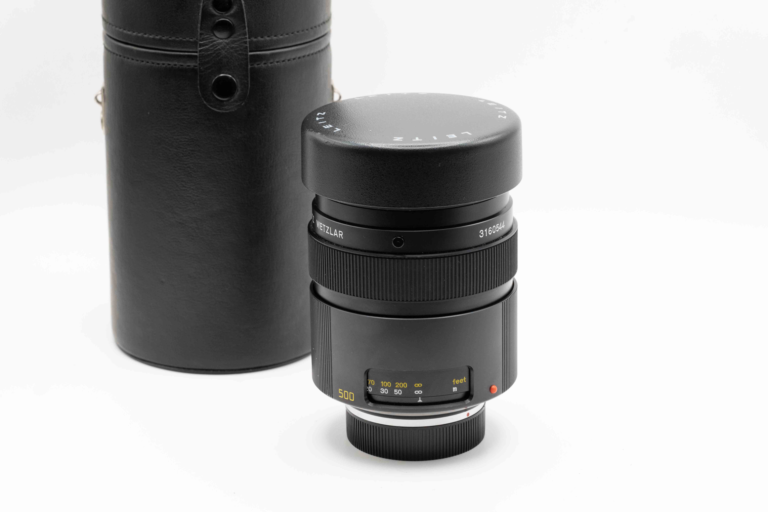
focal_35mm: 90
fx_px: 1920
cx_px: 384
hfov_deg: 22.6
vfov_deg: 15.2
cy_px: 256
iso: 3200
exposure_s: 1/125
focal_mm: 90
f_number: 13
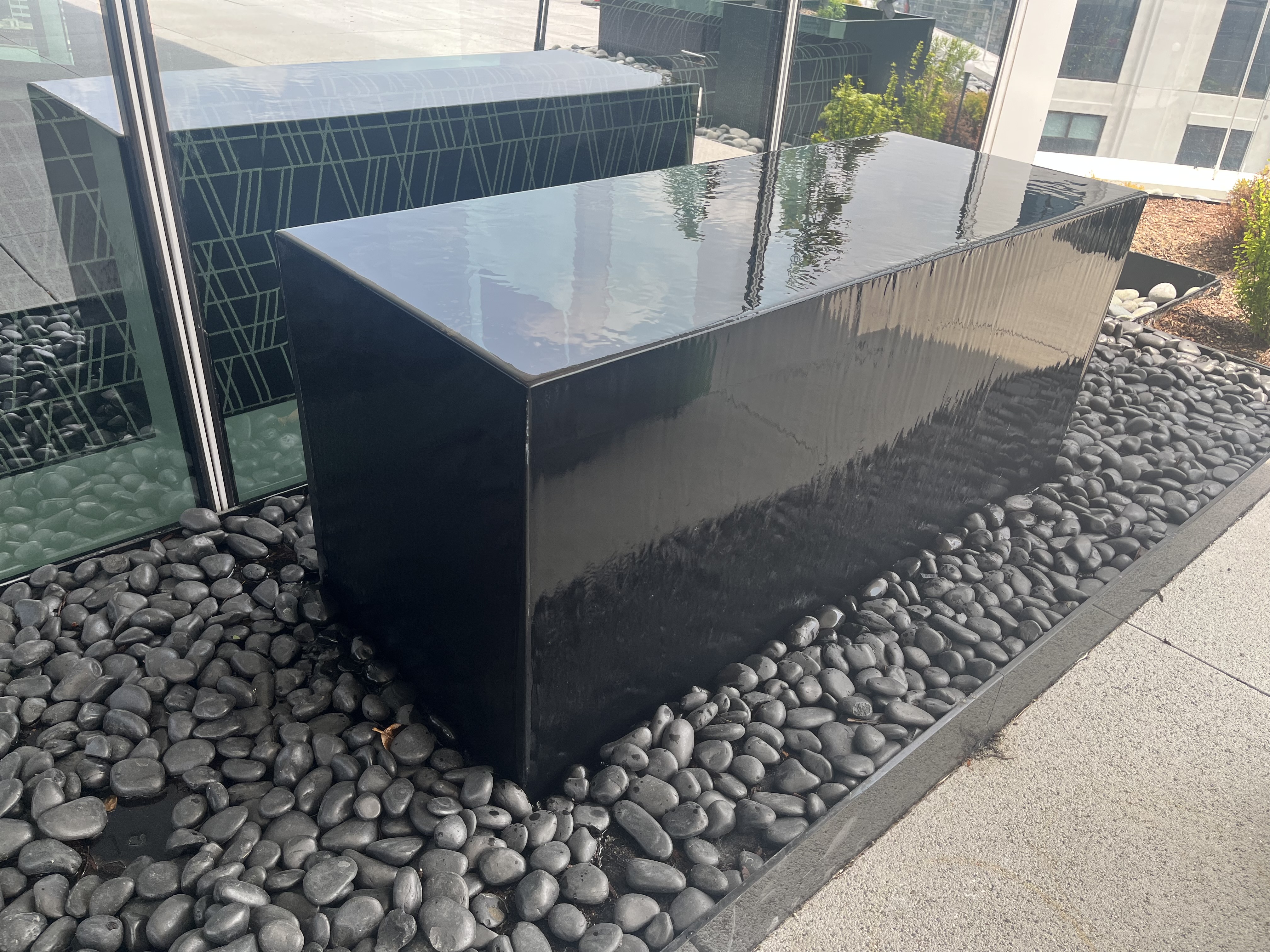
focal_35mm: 26
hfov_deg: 67.3
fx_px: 954
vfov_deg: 53.1
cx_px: 635
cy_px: 476
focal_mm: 5.1
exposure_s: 1/344
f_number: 1.6
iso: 50
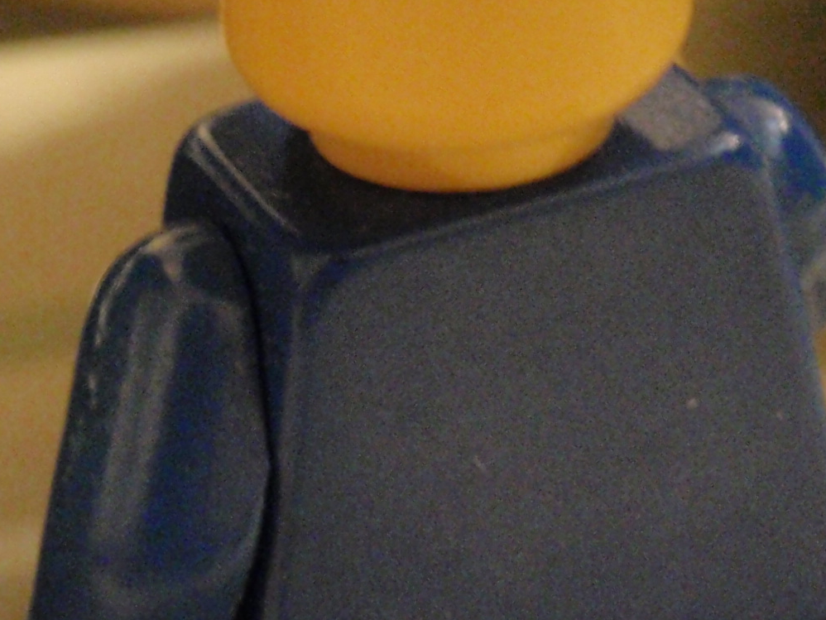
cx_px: 512
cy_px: -346
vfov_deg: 9.1
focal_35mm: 159
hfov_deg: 12.4
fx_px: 3795
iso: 250
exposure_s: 1/4
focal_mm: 7.25
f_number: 3.9
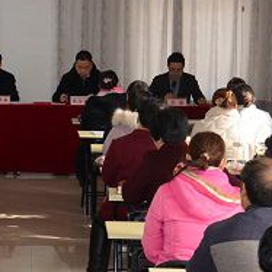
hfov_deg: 11.1
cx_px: 7
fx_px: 1387
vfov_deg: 11.2
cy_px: 74
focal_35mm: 156
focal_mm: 38
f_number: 5
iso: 1000
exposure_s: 1/200
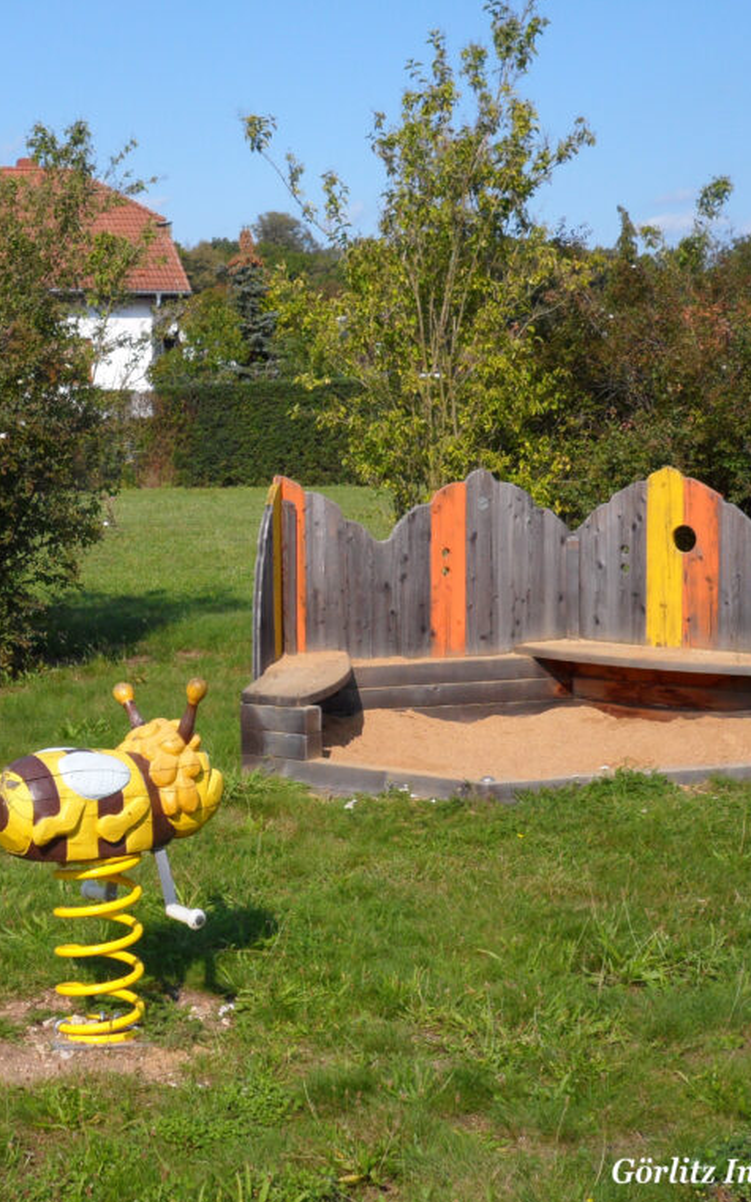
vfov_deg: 34.0
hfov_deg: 21.2
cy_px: 604
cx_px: 73
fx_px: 1965
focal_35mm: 60
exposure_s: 1/750
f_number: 4.2
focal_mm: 7.8
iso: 80
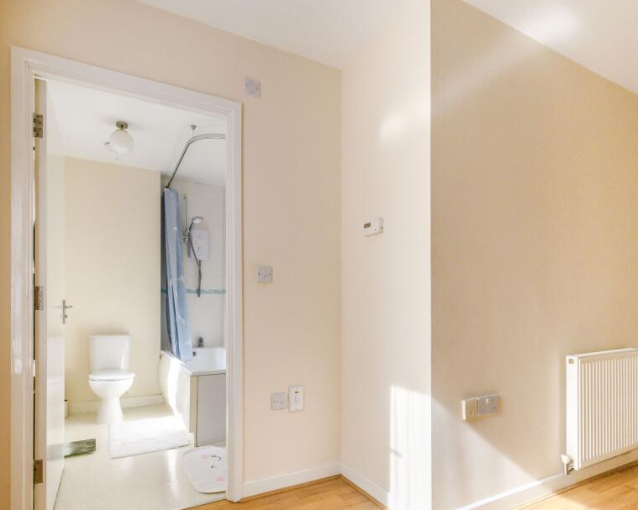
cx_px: 329
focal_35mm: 19
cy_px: 283
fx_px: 359
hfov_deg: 83.3
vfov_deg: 70.6
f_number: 8
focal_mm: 10
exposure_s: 1/250
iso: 200
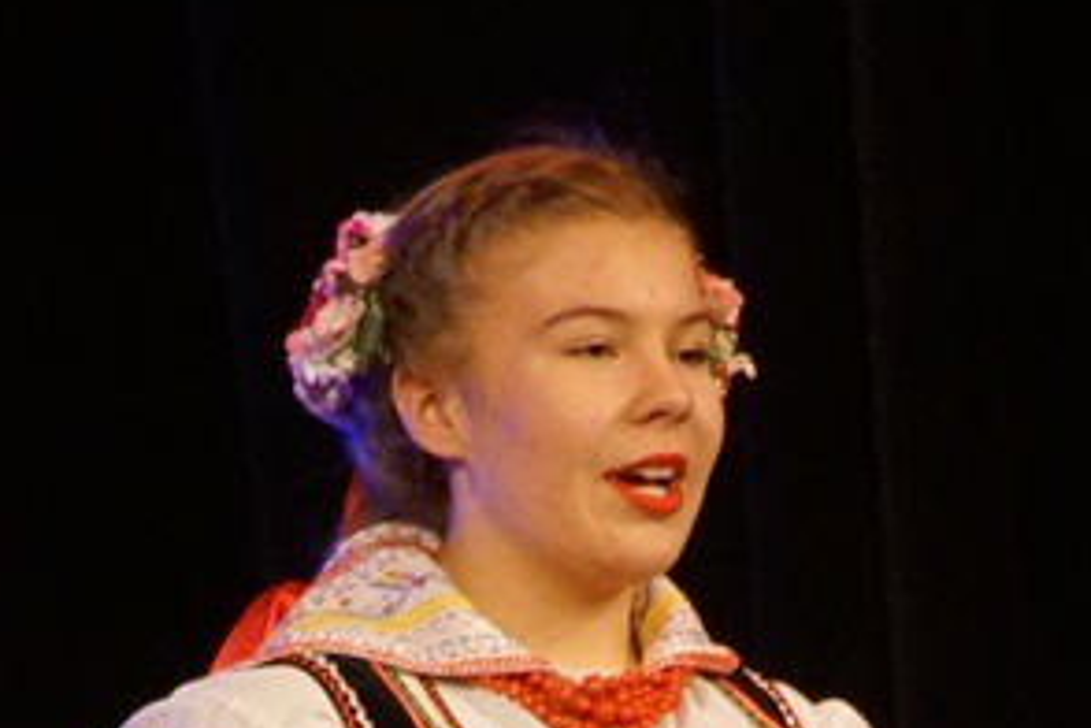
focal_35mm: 817
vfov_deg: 1.7
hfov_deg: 2.5
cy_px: 1216
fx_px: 24758
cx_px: 605
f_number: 6.3
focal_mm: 160
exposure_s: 1/60
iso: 3200
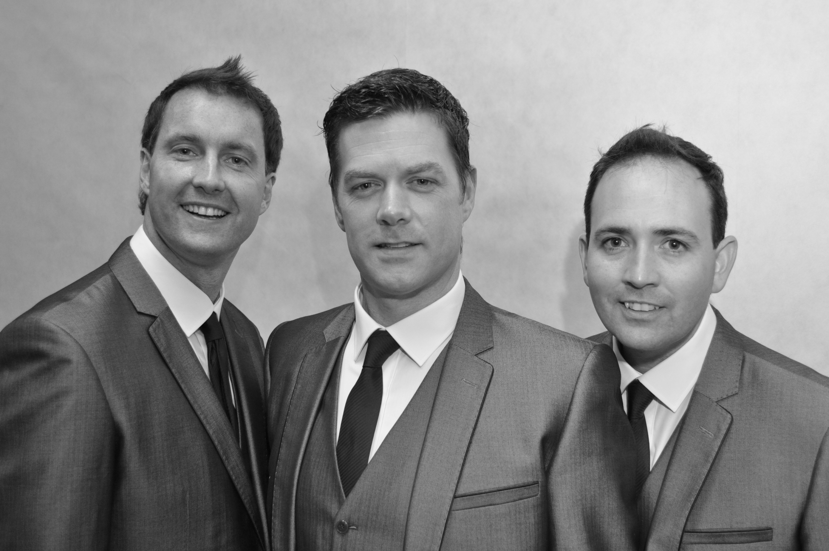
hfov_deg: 53.2
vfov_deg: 36.8
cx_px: 414
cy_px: 276
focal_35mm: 36
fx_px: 828
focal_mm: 24
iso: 800
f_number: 4
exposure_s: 1/60
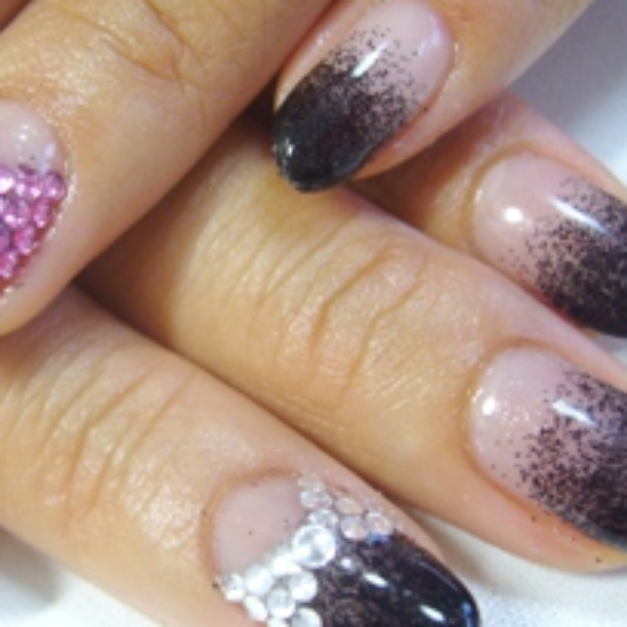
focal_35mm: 68
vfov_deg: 25.3
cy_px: 246
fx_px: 1393
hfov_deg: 24.8
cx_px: 101
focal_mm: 5.8
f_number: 2.8
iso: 100
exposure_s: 1/25
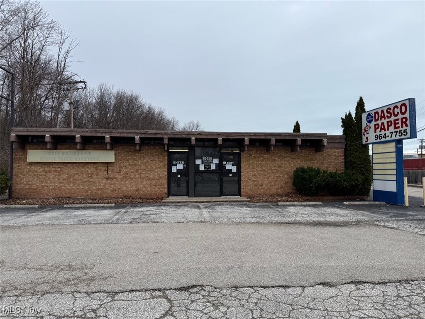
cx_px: 212
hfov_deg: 71.6
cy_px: 160
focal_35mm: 24
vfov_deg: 56.8
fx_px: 295
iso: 80
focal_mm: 6.76
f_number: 1.78
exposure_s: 1/1949
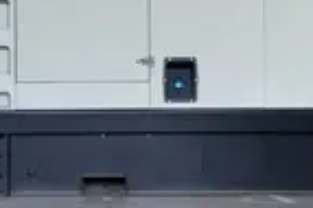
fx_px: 1459
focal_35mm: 168
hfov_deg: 12.1
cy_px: -2
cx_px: 24
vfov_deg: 8.1
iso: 80
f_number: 1.78
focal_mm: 6.76
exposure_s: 1/100
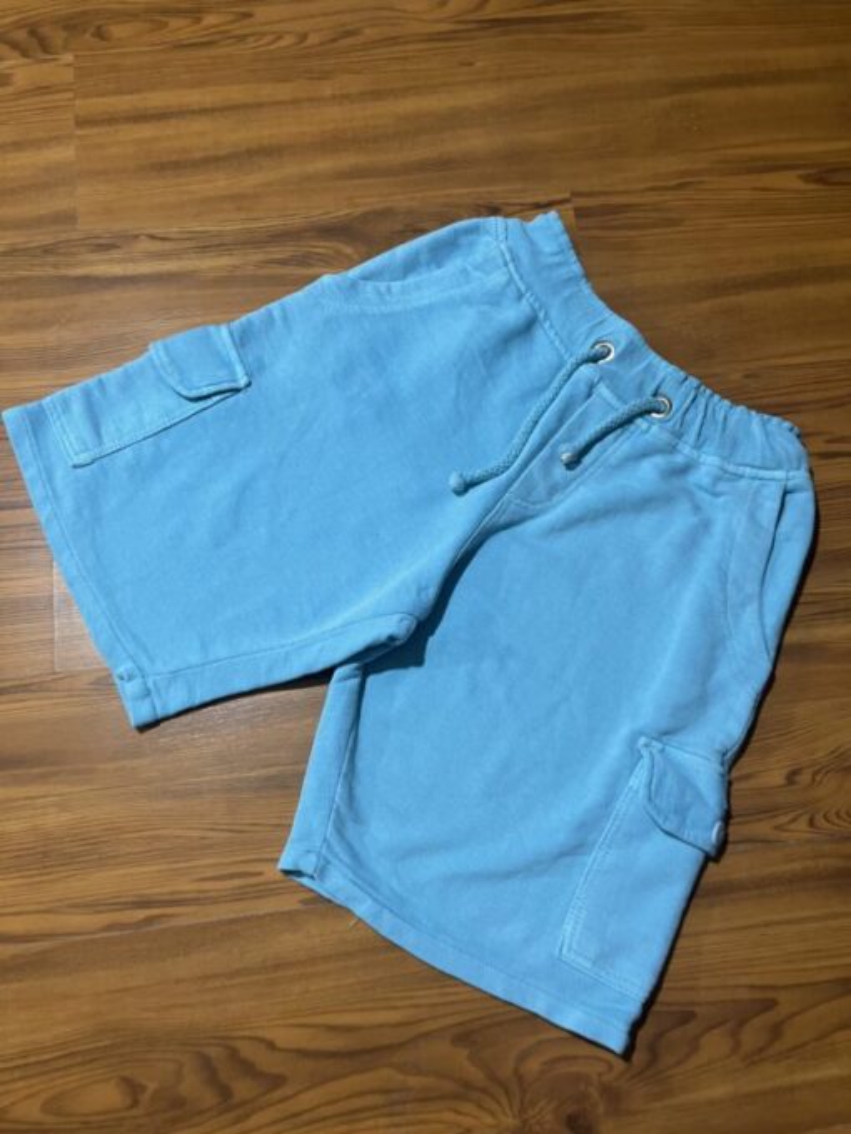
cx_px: 426
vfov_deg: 67.3
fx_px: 852
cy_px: 567
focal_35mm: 26
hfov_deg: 53.1
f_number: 1.6
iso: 160
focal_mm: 5.1
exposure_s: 1/60
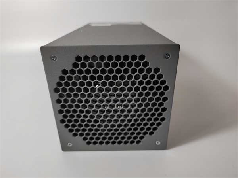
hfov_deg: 73.9
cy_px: 89
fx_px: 158
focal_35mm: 23
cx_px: 119
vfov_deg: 58.9
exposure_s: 1/100
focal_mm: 5.52
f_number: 1.9
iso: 409
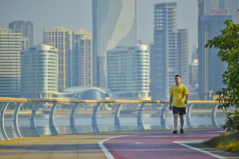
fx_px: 1993
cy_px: 80
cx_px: 120
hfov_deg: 6.9
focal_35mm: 300
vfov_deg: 4.6
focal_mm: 300
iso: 1000
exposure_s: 1/4000
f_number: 5.6
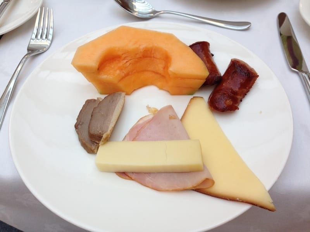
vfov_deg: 42.9
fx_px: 296
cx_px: 155
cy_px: 116
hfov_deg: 55.4
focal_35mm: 33
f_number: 2.4
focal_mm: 4.12
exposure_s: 1/30
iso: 50
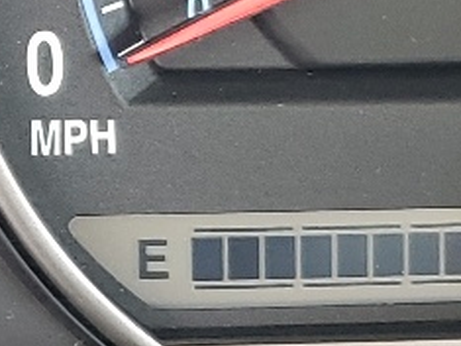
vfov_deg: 8.2
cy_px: -142
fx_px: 2356
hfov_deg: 10.5
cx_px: -375
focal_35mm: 177
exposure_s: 1/60.2
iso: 80
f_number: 1.5
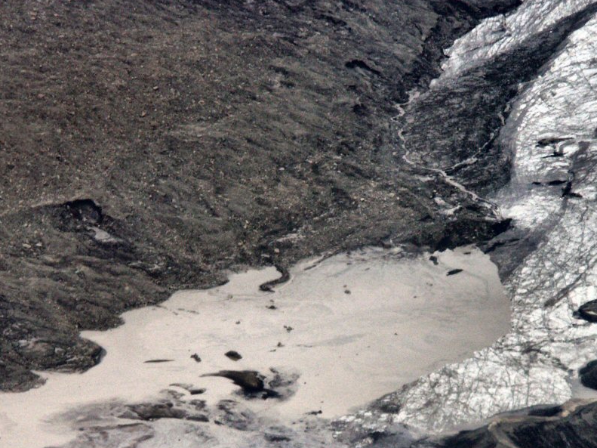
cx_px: 332
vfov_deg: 4.4
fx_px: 5811
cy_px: 349
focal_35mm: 337
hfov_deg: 5.9
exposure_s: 1/160
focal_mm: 50.8
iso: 100
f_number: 3.5
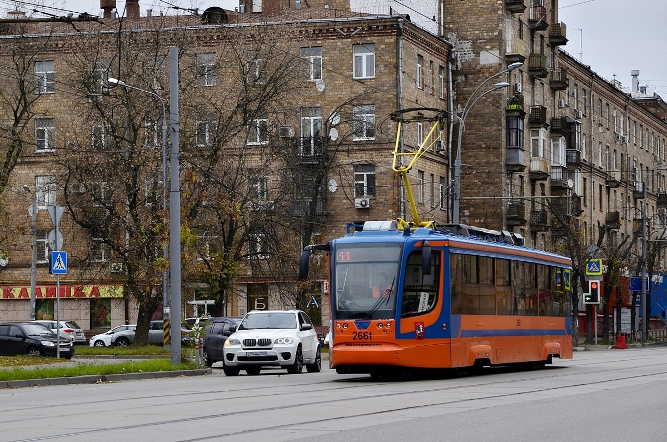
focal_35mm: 105
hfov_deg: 19.5
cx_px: 334
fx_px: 1942
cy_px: 221
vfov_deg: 13.0
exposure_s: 1/640
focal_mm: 70
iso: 320
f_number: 5.6
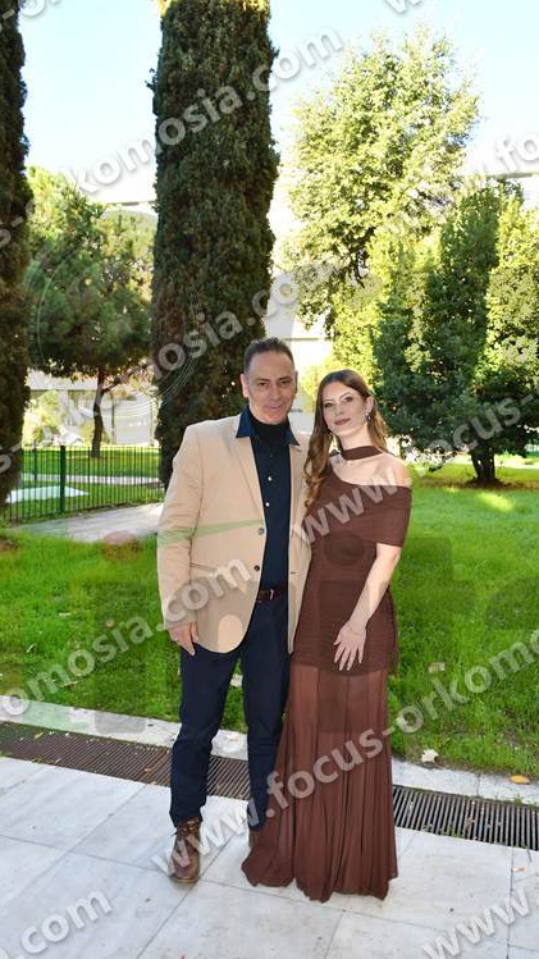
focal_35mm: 29
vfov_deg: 66.1
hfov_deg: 40.2
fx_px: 737
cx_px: 280
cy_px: 488
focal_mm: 18
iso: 320
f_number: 5
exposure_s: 1/200
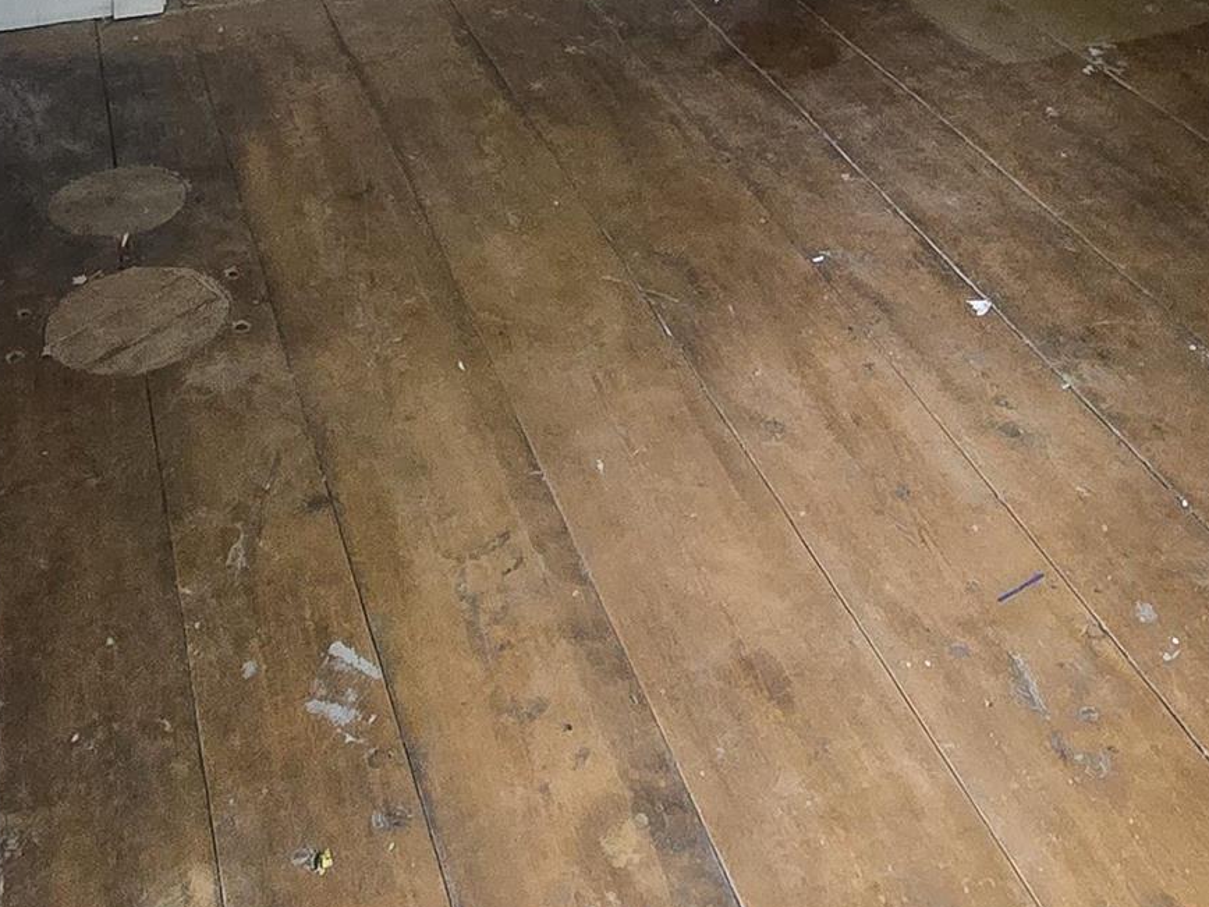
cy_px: -567
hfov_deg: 41.1
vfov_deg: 23.1
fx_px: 1607
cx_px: 517
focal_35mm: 46
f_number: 2.2
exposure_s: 1/60
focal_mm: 2.2
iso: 800
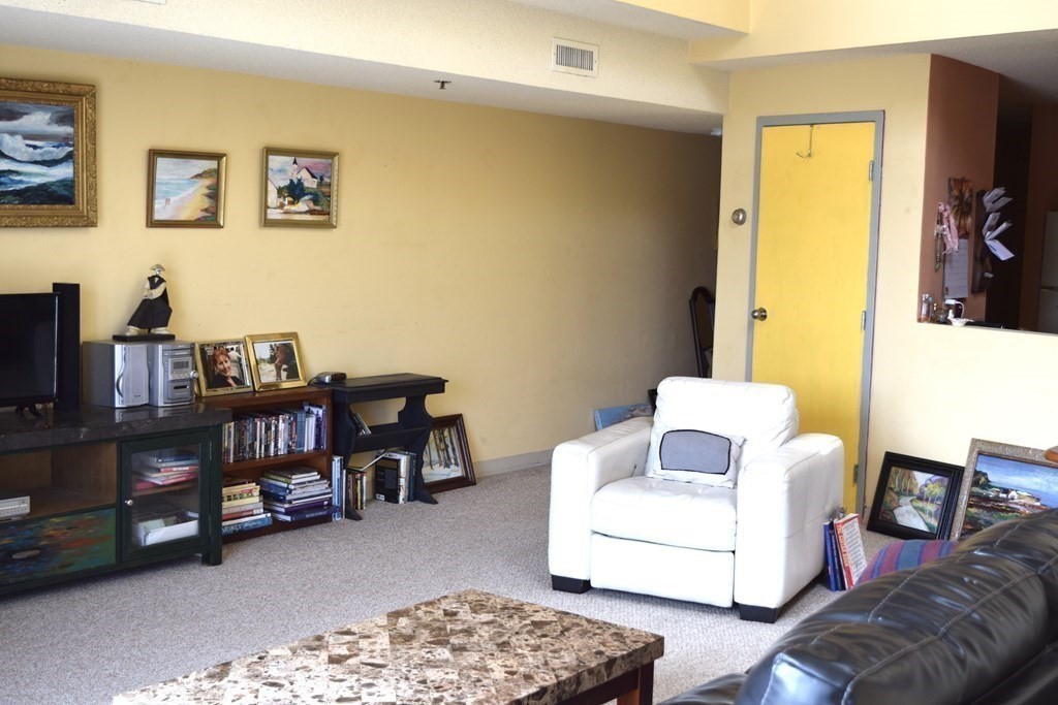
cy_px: 352
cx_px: 529
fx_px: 1367
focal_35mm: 46
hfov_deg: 42.3
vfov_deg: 29.0
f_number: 5
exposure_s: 1/100
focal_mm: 31
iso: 400
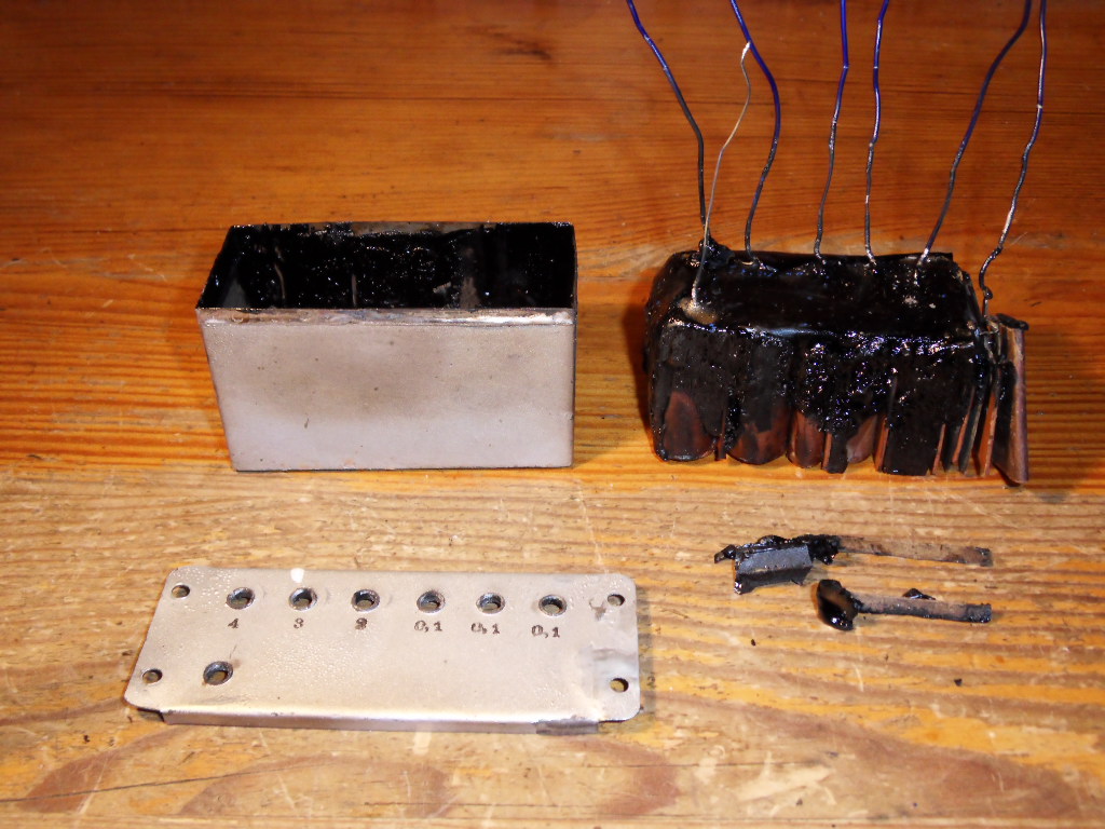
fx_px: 1149
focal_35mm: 36
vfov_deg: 39.7
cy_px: 414
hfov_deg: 51.4
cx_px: 552
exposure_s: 1/60
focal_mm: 6.3
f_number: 3.9
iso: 400
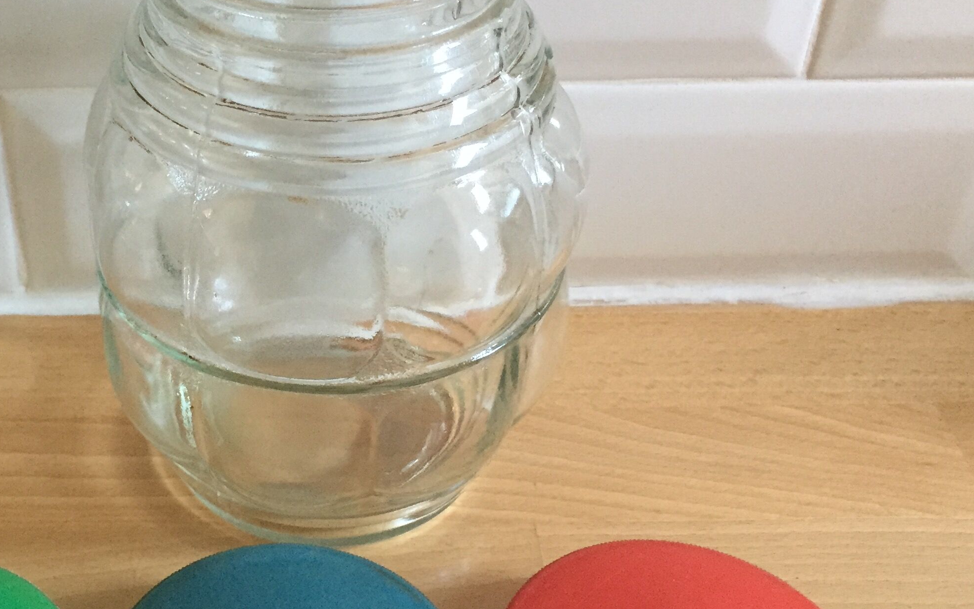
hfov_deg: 38.9
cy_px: 332
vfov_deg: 25.3
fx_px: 1354
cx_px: 289
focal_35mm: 51
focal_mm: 4.15
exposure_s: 1/33
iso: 250
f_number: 2.2
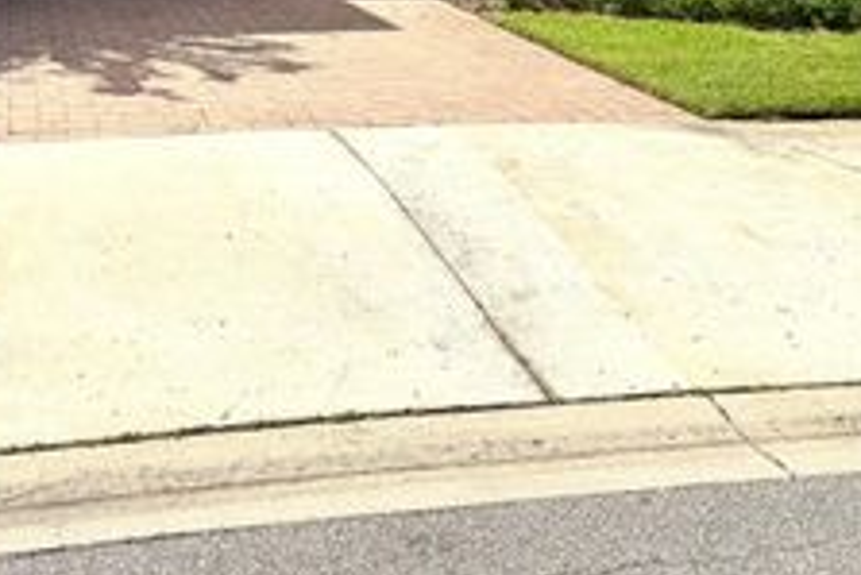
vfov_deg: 22.9
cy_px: -44
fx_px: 1340
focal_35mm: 56
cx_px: 417
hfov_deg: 35.6
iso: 80
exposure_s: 1/7353
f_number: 1.78
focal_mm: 6.76
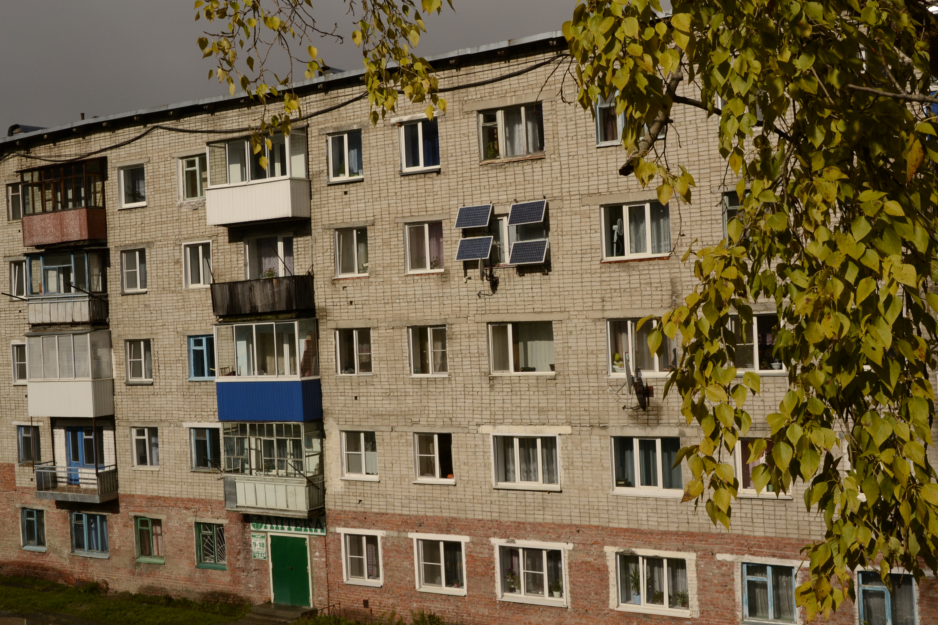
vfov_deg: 31.9
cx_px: 469
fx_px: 1094
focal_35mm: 42
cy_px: 312
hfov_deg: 46.4
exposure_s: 1/1600
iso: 400
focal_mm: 28
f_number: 11
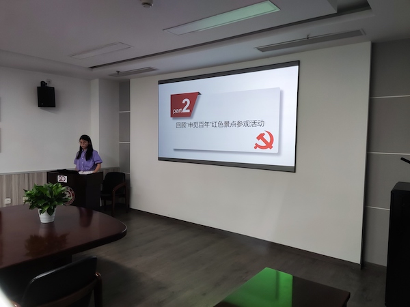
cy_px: 154
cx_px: 205
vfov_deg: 54.9
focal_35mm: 25
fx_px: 296
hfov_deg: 69.4
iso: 184
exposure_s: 1/50
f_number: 1.79
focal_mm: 4.71
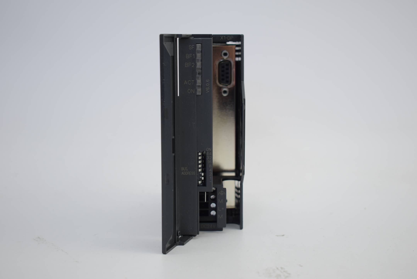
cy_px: 140
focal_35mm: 60
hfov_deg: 33.4
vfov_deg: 22.7
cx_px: 208
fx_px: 696
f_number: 5
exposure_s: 1/60
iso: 180
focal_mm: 40
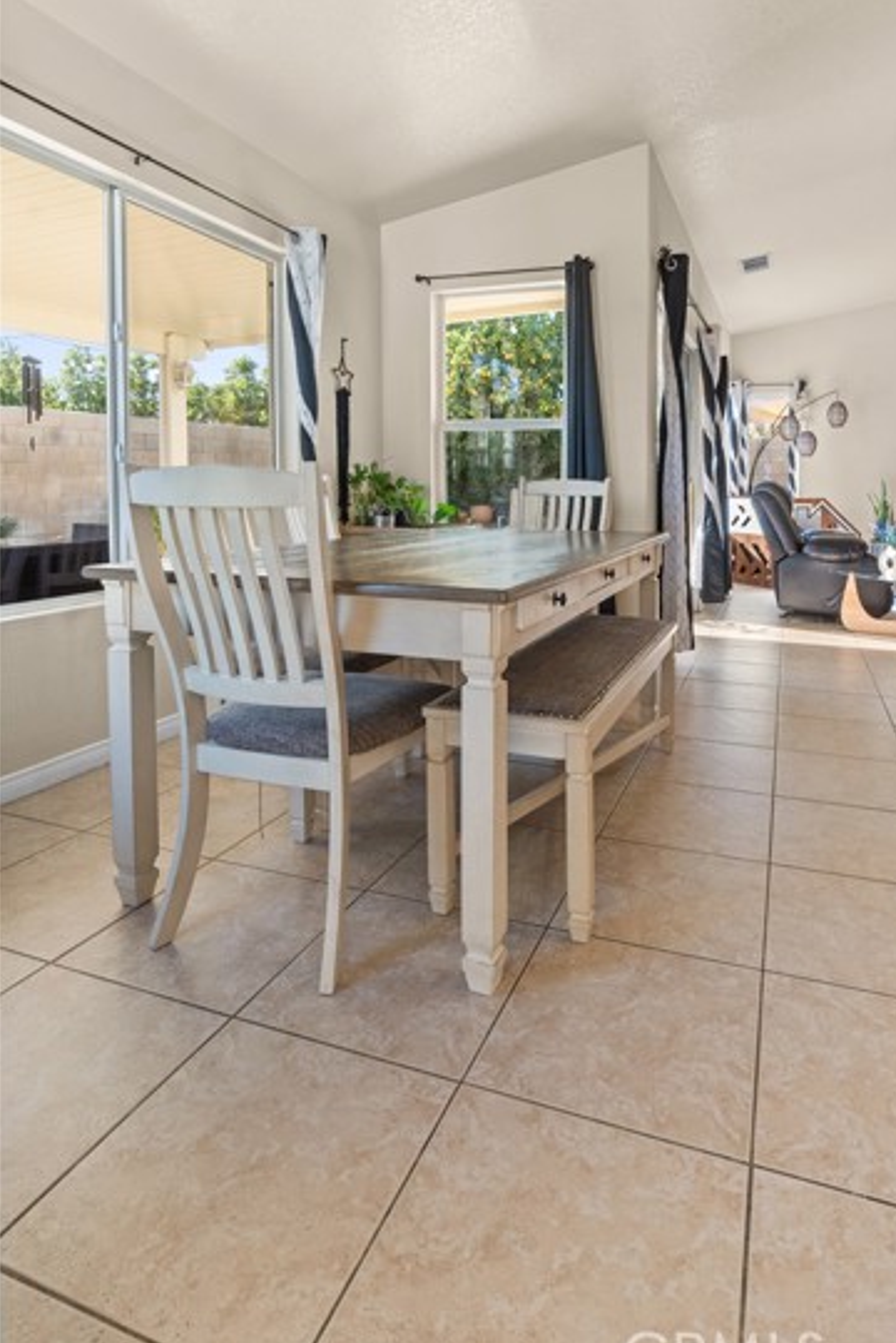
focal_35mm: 19
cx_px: 529
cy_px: 593
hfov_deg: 64.1
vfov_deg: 86.5
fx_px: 708
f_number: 8
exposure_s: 1/10
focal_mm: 16
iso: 400
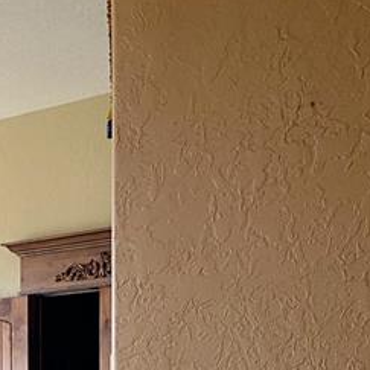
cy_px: 469
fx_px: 1173
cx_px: -149
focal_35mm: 97
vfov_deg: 17.0
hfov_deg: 16.6
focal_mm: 4.25
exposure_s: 1/60
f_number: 1.8
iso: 200
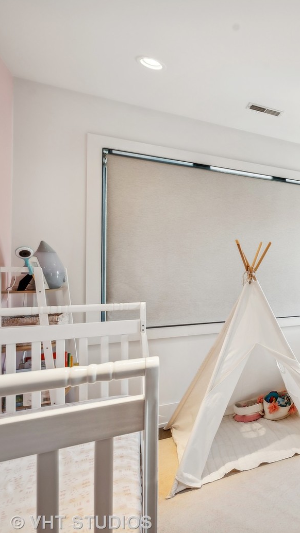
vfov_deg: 78.7
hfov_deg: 35.2
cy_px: 272
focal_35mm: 23
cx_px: 384
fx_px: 325
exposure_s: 1/15
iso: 100
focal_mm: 14
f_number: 9
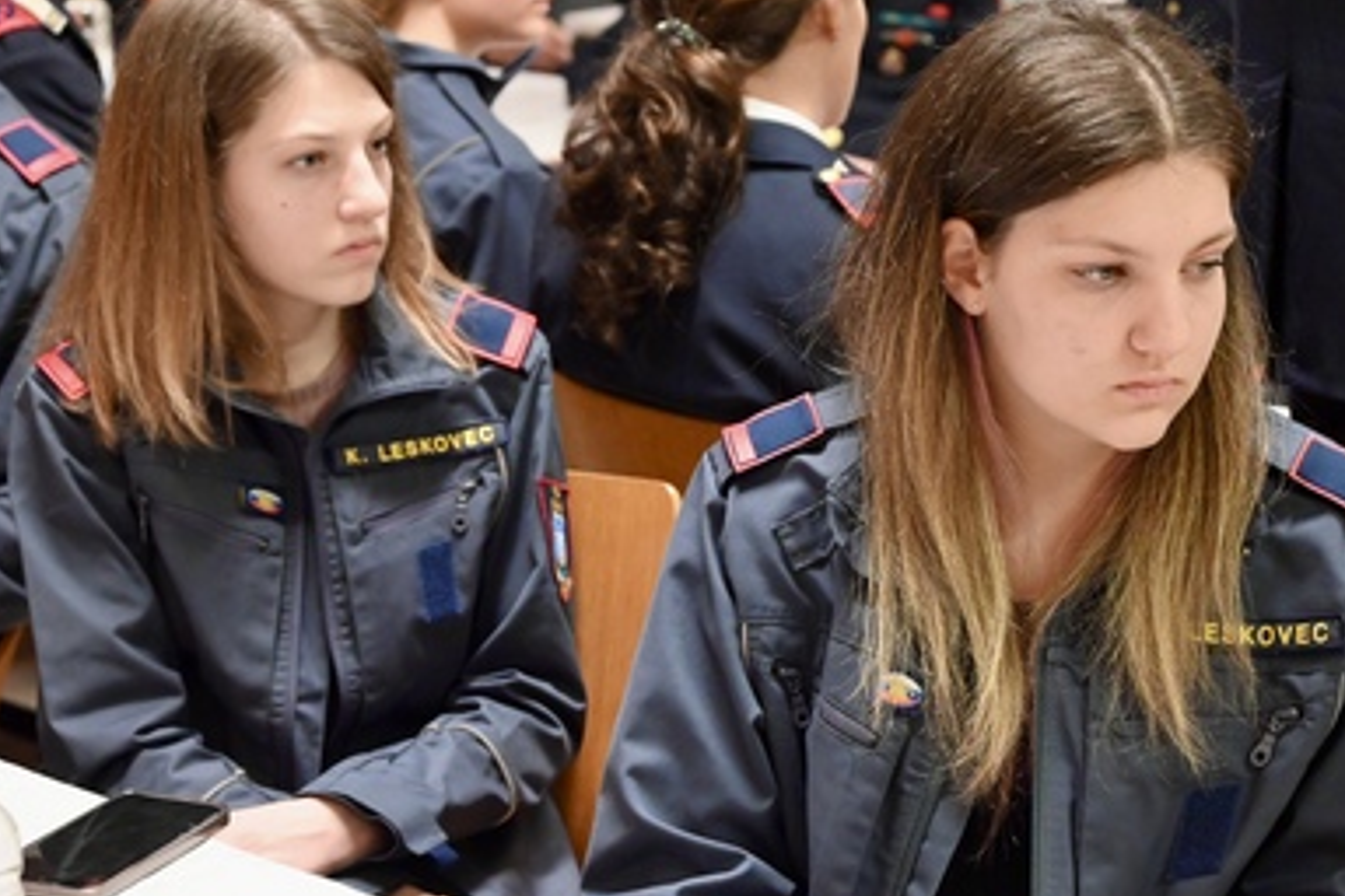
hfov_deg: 22.8
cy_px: 466
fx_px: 3325
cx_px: 781
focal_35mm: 89
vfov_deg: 15.4
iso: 7200
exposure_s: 1/60
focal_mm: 76
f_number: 6
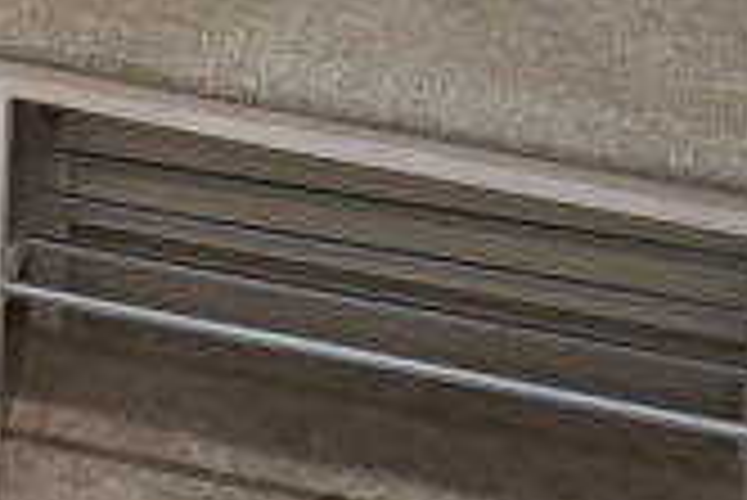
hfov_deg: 17.9
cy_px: -768
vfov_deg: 10.4
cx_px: -76
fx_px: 2284
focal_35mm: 110
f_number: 2.2
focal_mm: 2.16
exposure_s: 1/33.3
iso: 1000
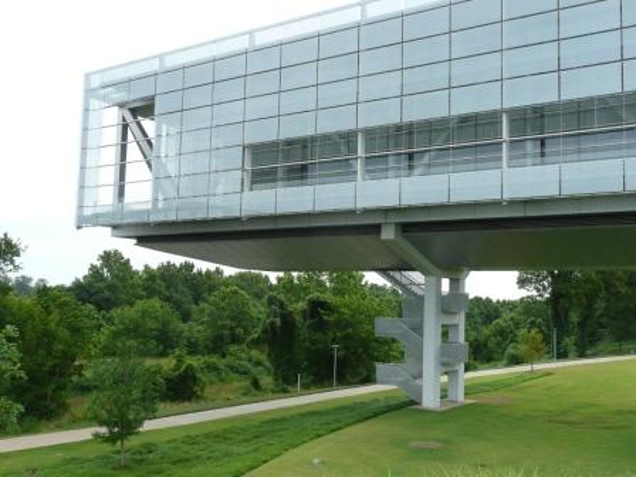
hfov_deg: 50.1
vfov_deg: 38.7
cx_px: 318
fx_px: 680
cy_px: 238
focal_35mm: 37
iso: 100
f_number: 3.3
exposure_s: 1/200
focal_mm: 4.6
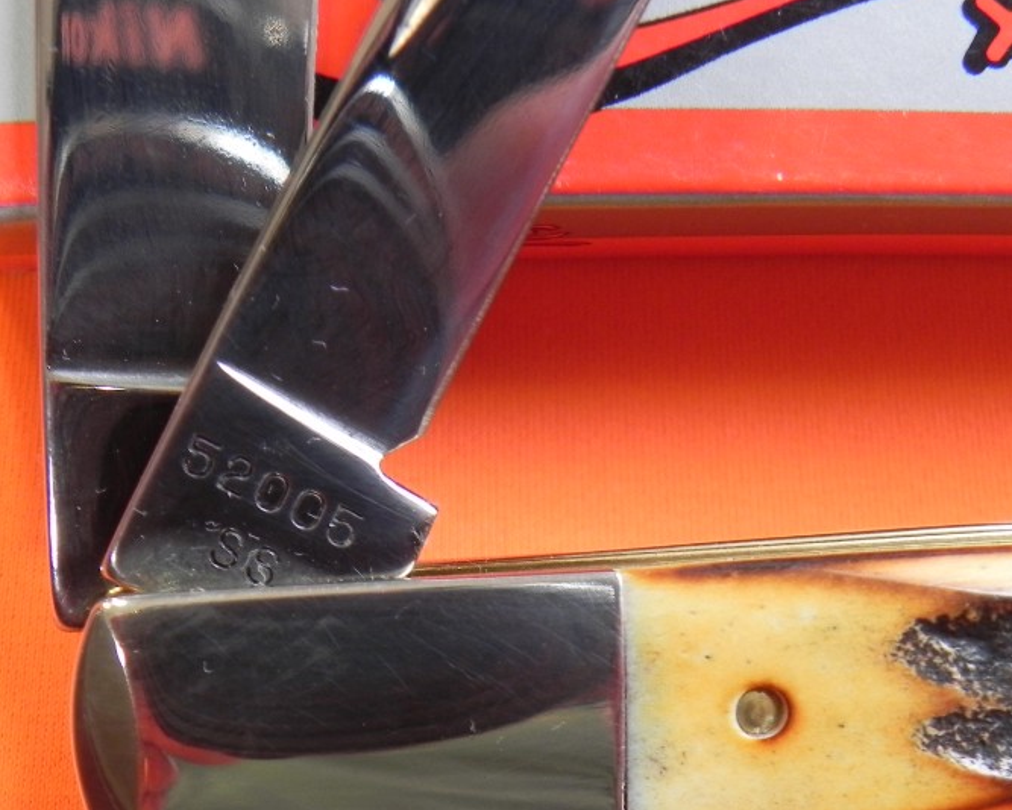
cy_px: 557
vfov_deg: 25.2
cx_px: 490
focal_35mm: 60
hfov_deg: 31.4
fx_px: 1798
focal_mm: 7.3
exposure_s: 1/30
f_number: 3.2
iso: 203
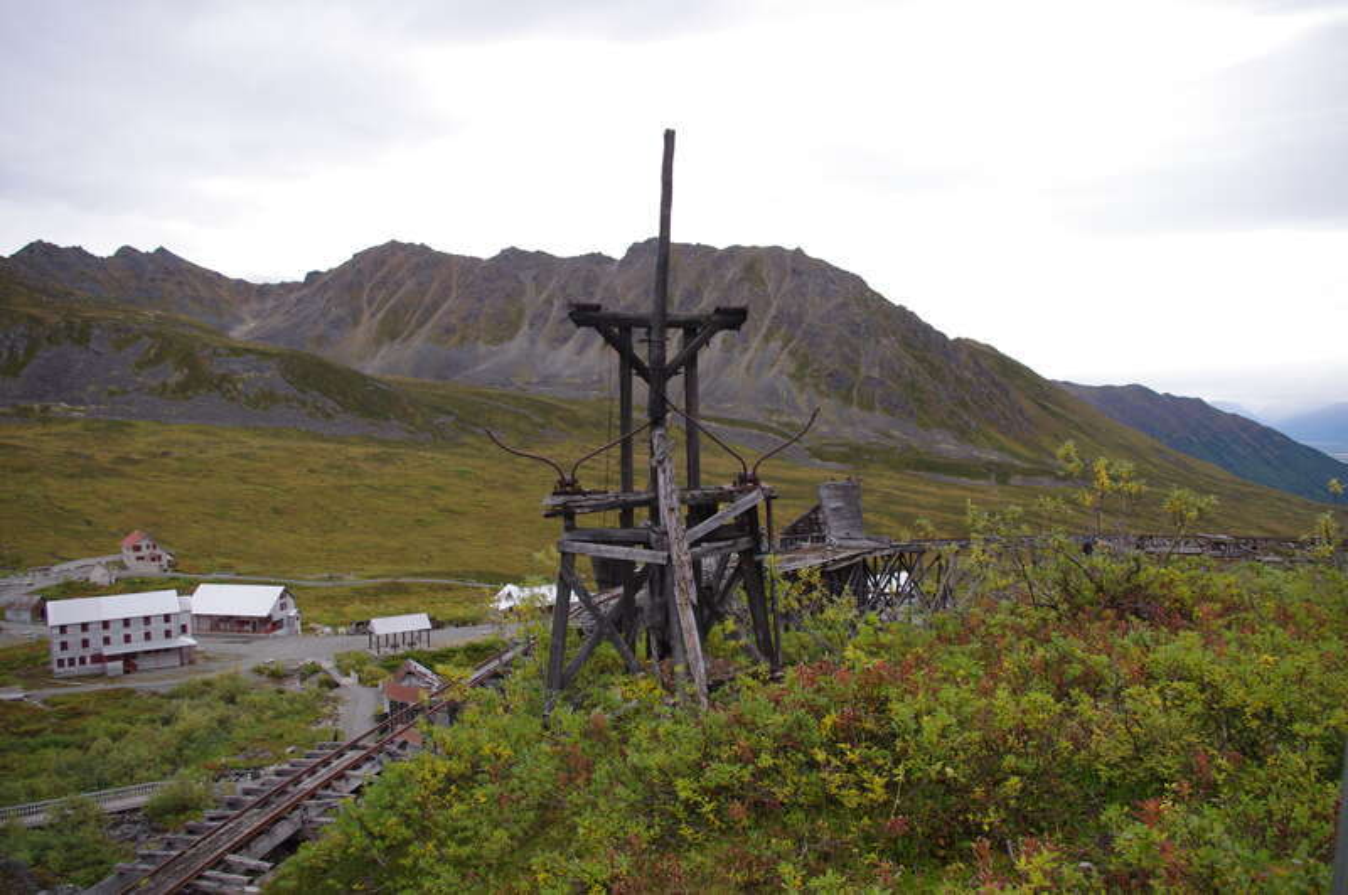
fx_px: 1010
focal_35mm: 27
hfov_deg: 67.5
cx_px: 674
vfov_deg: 47.8
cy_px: 448
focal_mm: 18
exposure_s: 1/320
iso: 400
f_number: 5
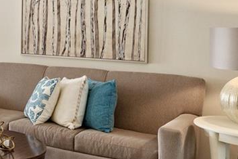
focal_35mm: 59
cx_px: -92
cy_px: 32
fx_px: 390
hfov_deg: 26.9
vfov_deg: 22.7
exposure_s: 1/20
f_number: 8
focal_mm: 13
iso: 400
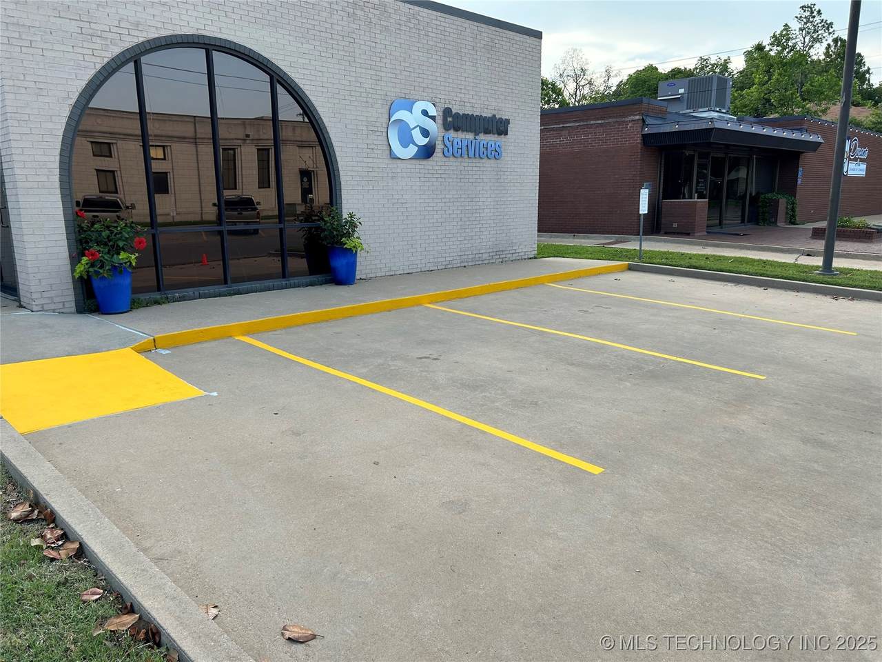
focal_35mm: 26
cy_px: 331
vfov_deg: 53.1
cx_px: 441
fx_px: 662
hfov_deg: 67.3
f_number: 1.5
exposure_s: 1/567
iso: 50
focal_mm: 5.7
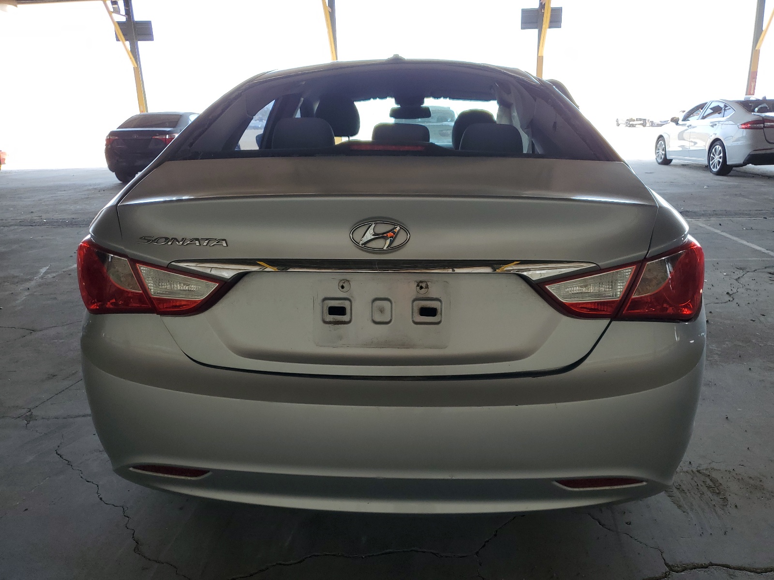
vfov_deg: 53.1
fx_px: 581
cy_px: 290
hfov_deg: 67.3
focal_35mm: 26
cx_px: 387
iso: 50
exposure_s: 1/222
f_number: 1.5
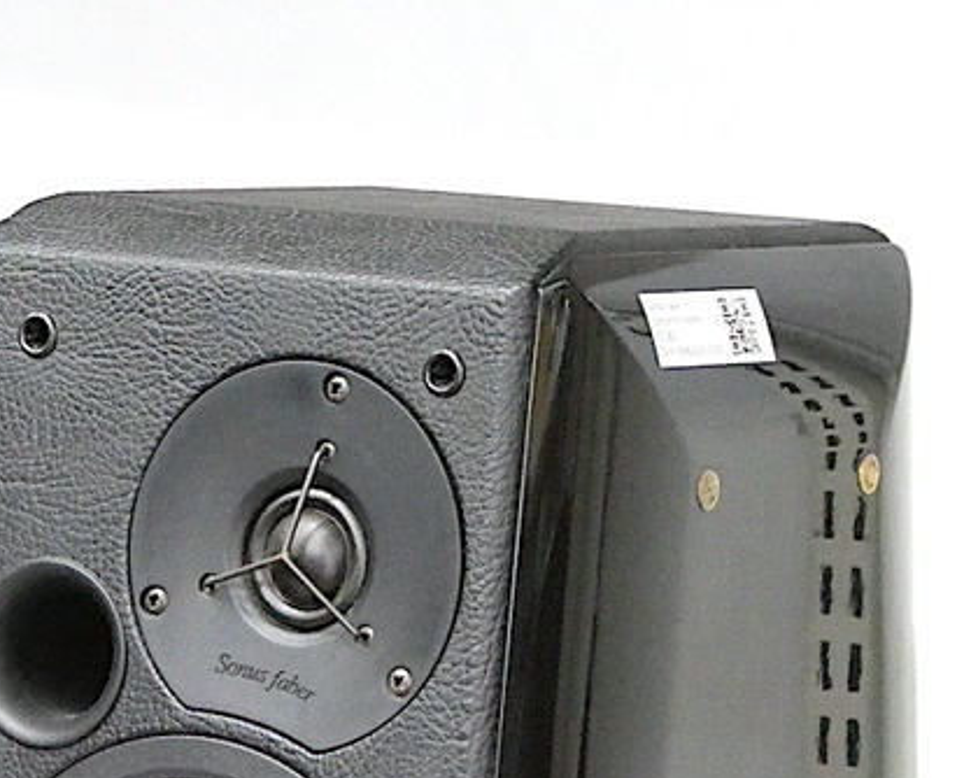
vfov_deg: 7.0
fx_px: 6325
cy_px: 736
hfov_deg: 8.7
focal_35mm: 220
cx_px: -75
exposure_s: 1/25
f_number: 5
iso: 1600
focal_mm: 17.5
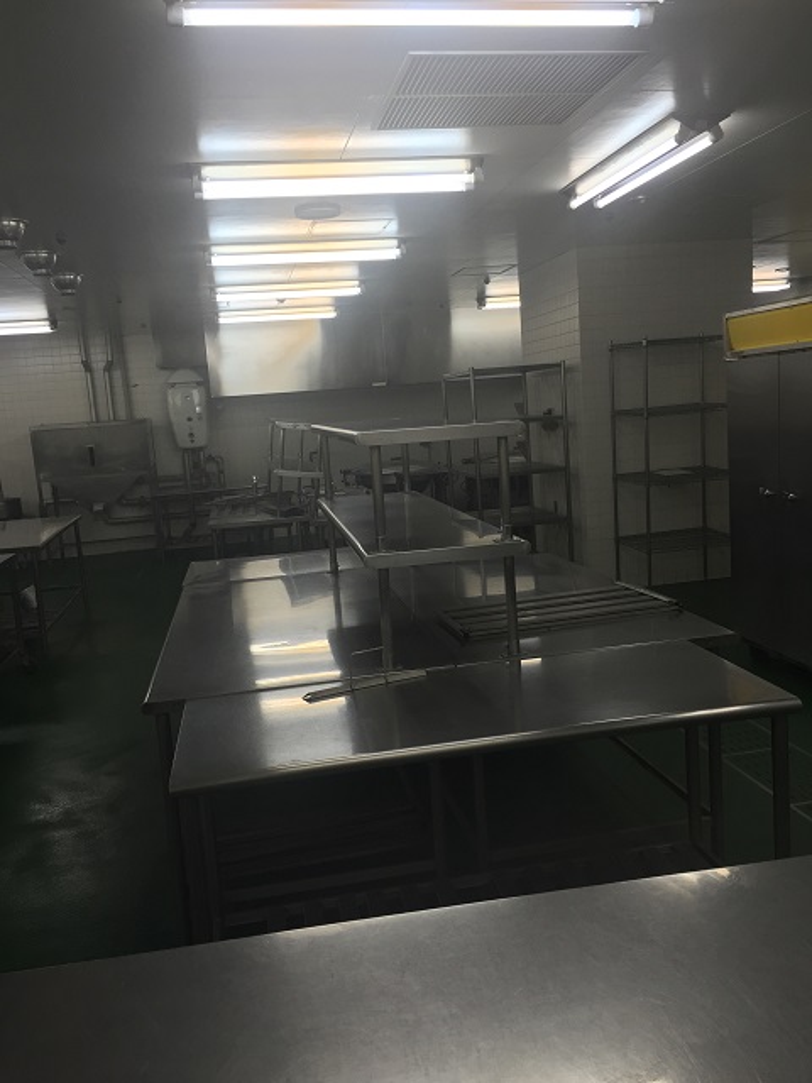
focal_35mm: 29
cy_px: 542
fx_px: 907
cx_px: 406
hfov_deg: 48.2
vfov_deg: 61.7
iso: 50
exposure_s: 1/120
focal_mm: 4.15
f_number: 2.2
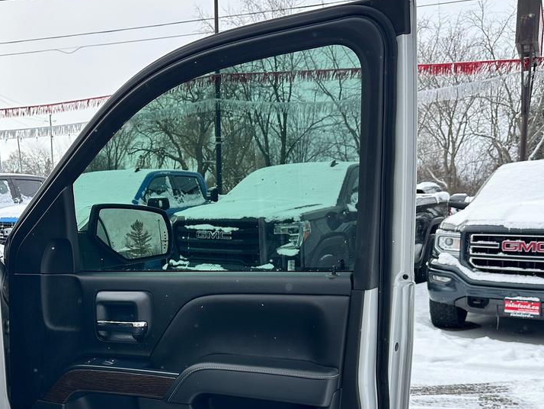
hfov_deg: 43.2
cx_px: 178
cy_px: 307
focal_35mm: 43
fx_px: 676
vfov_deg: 33.0
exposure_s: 1/3247
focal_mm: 6.86
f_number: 1.78
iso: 80
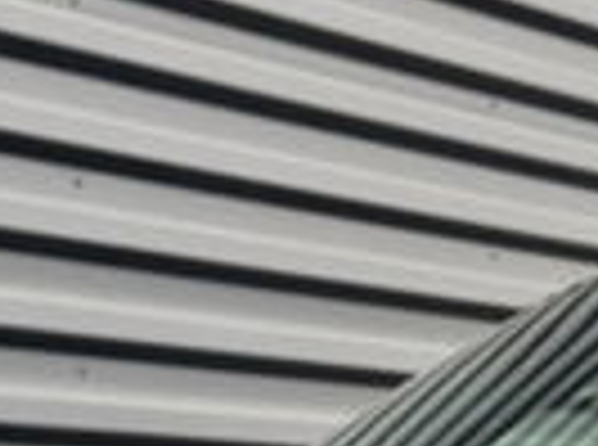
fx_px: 2395
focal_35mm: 139
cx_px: 477
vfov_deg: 10.2
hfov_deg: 14.2
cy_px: 730
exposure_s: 1/298
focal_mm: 6.76
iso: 80
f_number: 1.78
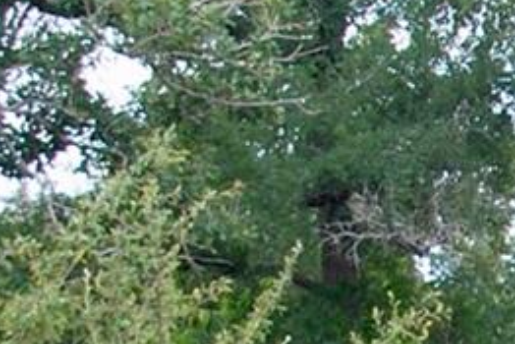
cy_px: 281
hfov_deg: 5.4
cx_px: 965
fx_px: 5367
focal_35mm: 375
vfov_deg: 3.7
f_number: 5.6
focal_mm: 32
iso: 110
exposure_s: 1/125
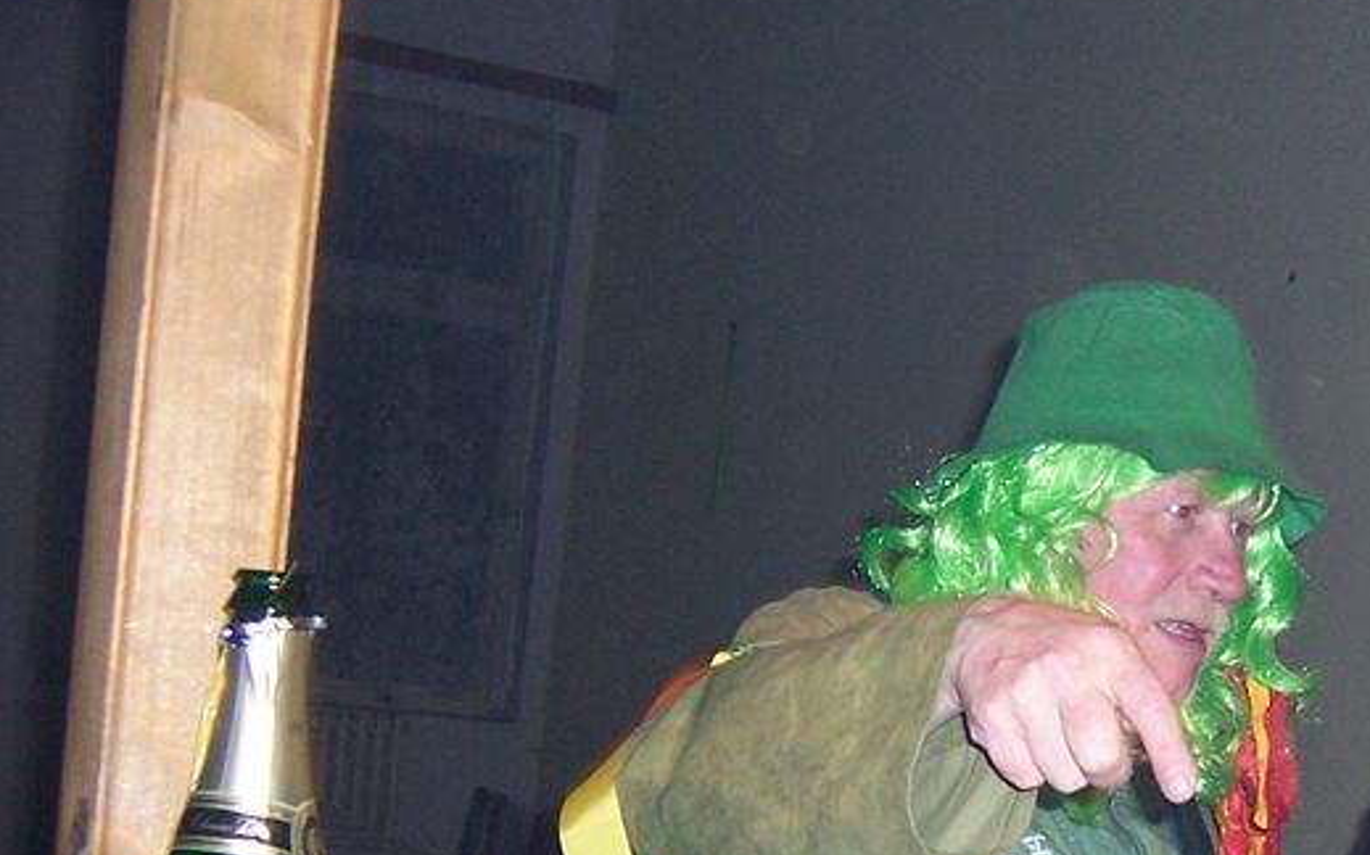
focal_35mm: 69
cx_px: 1307
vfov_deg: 18.6
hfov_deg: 28.3
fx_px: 2575
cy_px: 763
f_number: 2.8
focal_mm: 5.5
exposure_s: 1/60
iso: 140
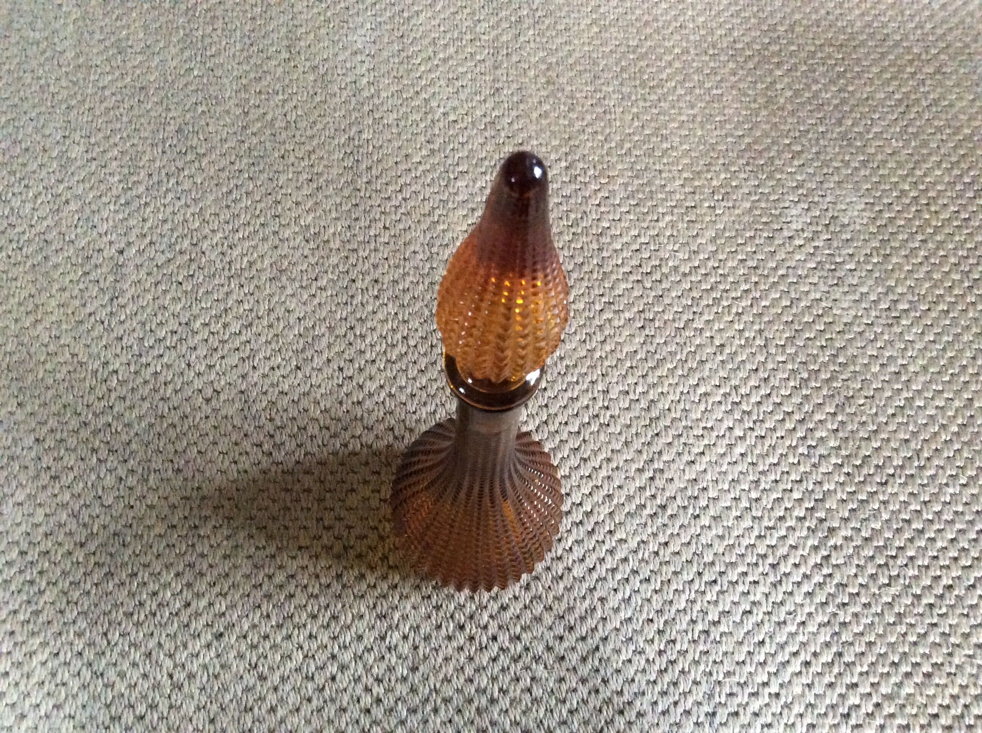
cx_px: 491
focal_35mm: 32
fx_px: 906
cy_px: 366
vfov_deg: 44.1
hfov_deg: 56.9
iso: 500
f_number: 2.4
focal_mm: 3.3
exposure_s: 1/15
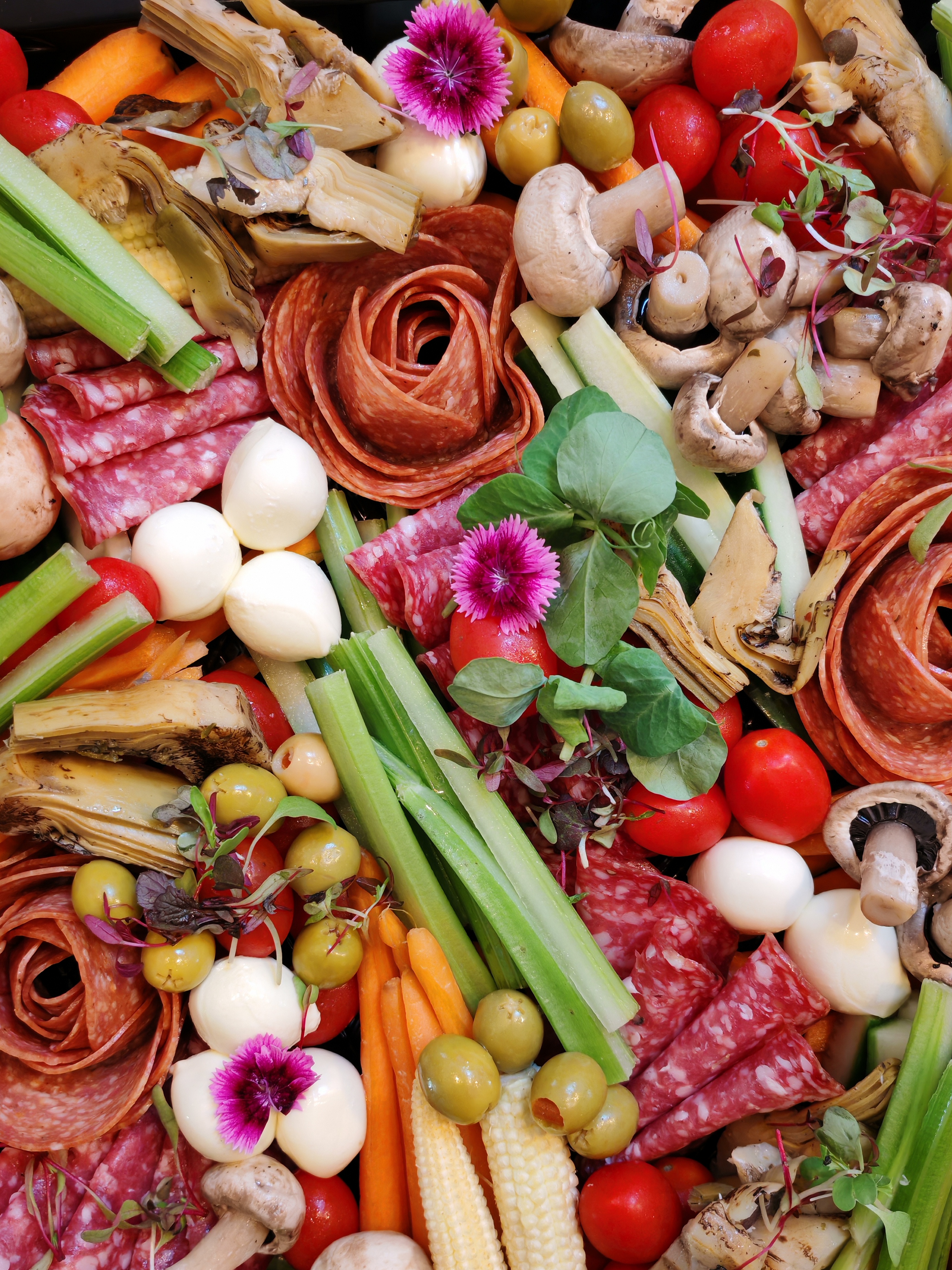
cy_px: 705
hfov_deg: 46.8
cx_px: 457
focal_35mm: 30
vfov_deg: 59.8
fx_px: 1100
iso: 400
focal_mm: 5.52
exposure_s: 1/33
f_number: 1.95
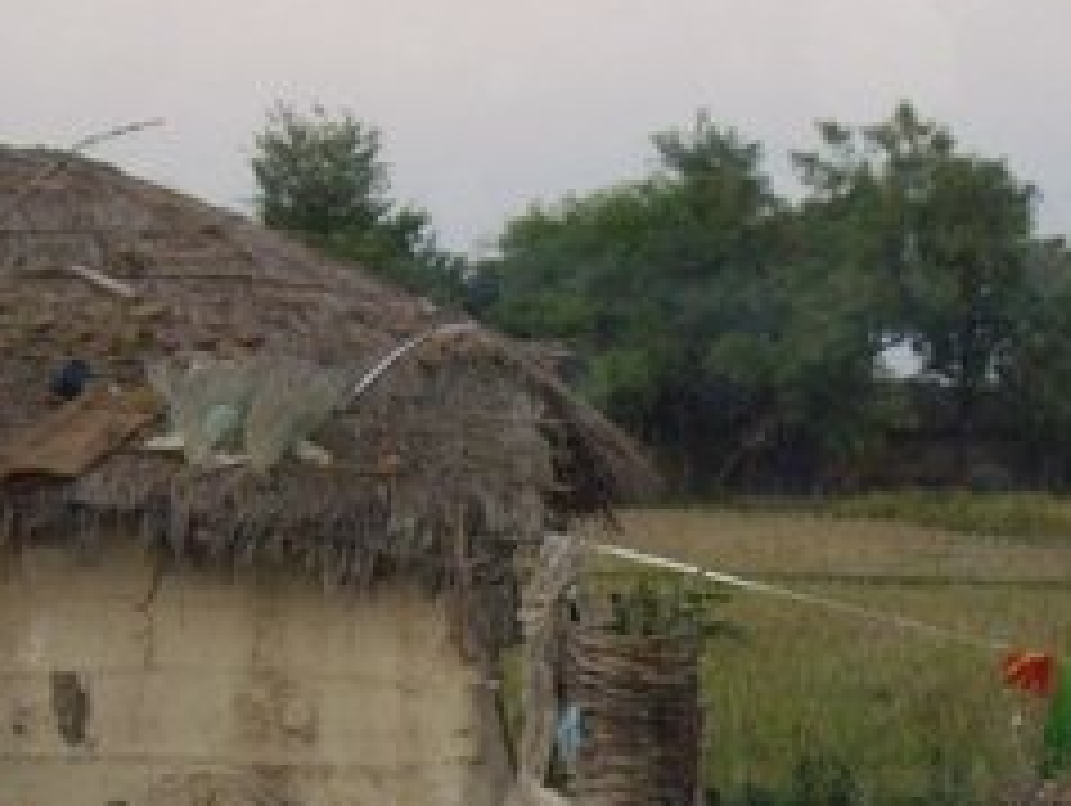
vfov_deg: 14.2
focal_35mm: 102
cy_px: 910
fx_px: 3159
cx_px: 540
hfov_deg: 19.2
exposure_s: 1/40
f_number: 2.7
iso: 200
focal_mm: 6.2
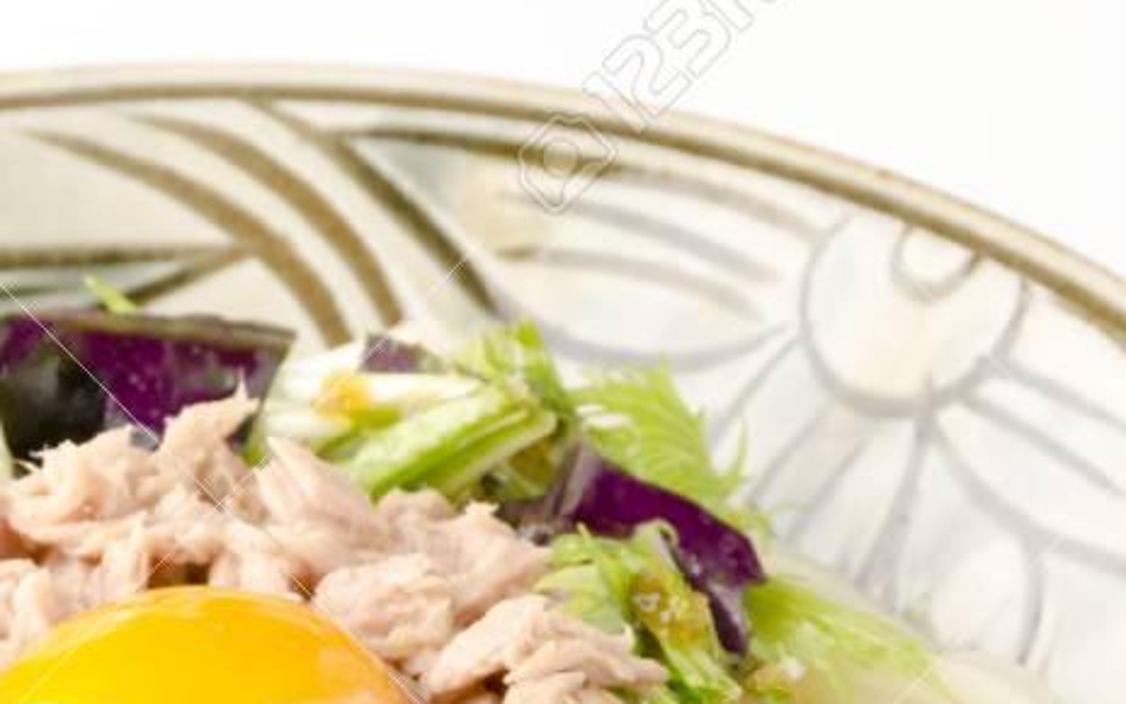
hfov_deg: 7.0
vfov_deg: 4.4
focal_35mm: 299
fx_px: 9175
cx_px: 218
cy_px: 841
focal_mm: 70
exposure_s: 1/125
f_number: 11
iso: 100
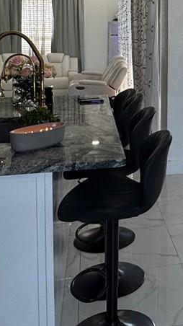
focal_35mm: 54
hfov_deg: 20.4
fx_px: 466
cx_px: 236
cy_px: 62
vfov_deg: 37.1
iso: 50
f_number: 2.2
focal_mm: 2.22
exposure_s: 1/120
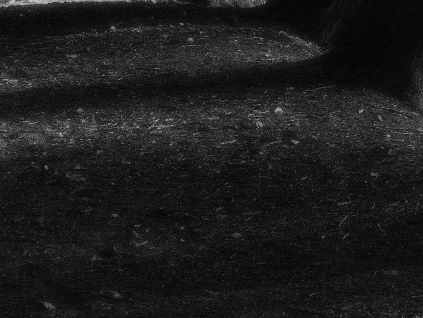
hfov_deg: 9.8
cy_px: 112
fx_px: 2469
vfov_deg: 7.4
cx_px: 355
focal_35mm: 202
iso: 200
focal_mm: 18.9
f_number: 8
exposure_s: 1/10
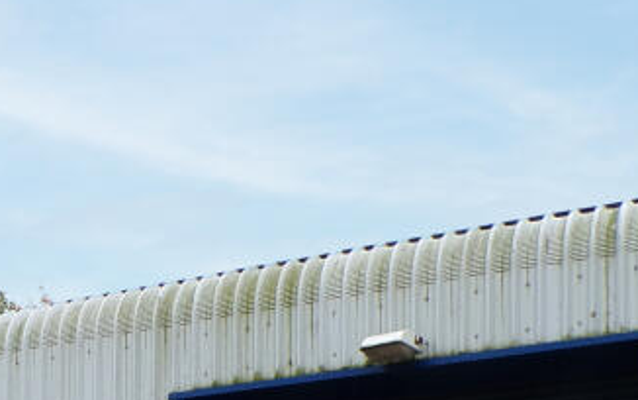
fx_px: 1391
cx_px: 102
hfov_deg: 25.3
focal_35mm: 80
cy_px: 678
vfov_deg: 14.7
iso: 100
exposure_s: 1/45
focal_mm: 4.3
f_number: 4.4
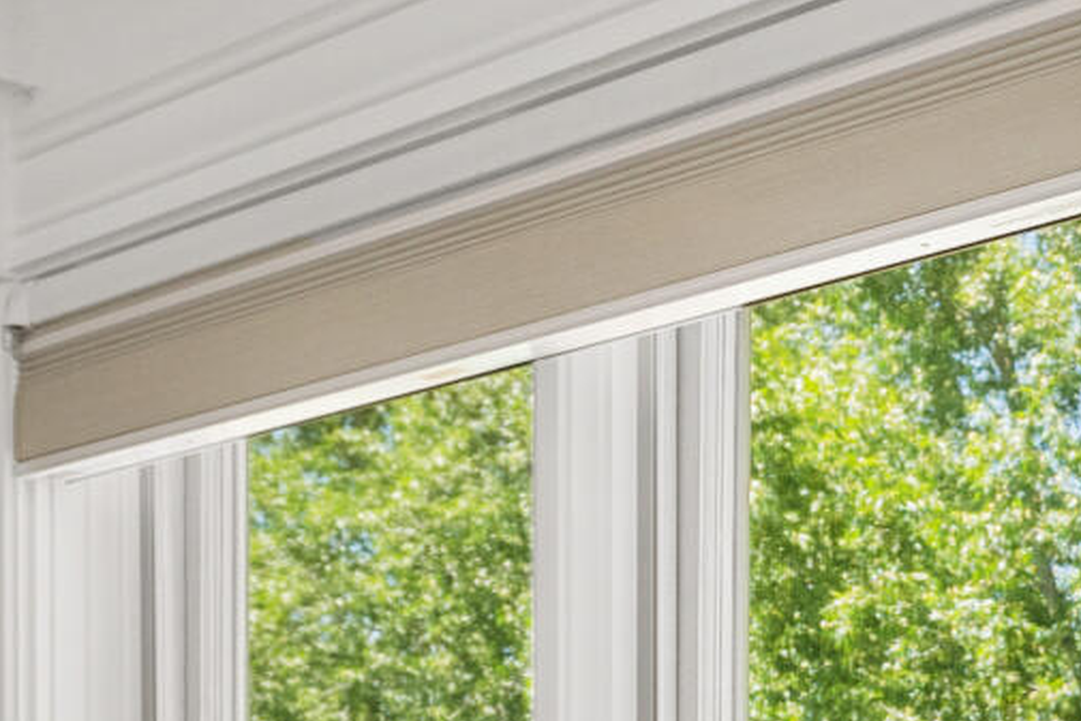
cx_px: 1546
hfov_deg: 18.3
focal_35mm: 101
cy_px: 1301
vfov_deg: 12.4
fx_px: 3033
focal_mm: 17
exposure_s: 1/25
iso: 400
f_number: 7.1
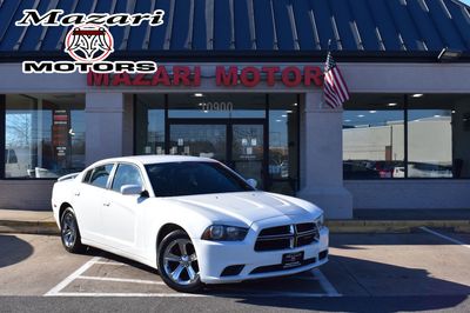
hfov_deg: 45.0
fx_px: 567
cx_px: 235
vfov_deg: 30.8
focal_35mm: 44
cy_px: 156
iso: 400
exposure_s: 1/400
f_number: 11
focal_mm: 29
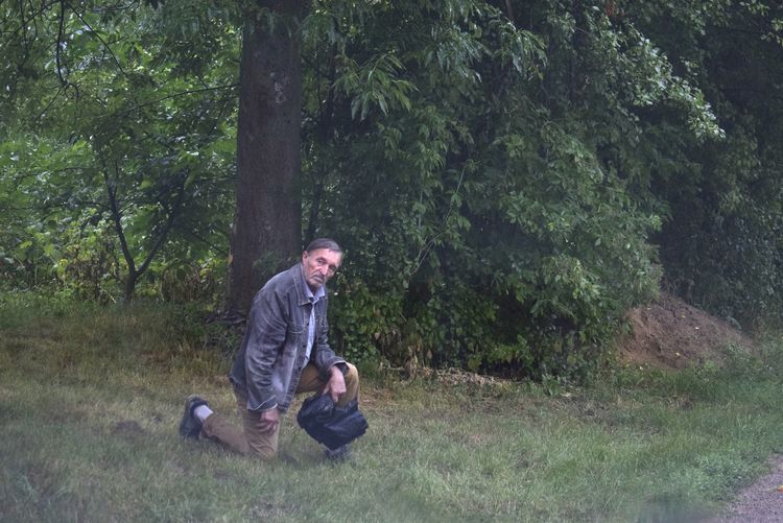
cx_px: 392
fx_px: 1795
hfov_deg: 24.6
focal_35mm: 82
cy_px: 262
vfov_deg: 16.6
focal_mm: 55
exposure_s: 1/400
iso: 800
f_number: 5.6
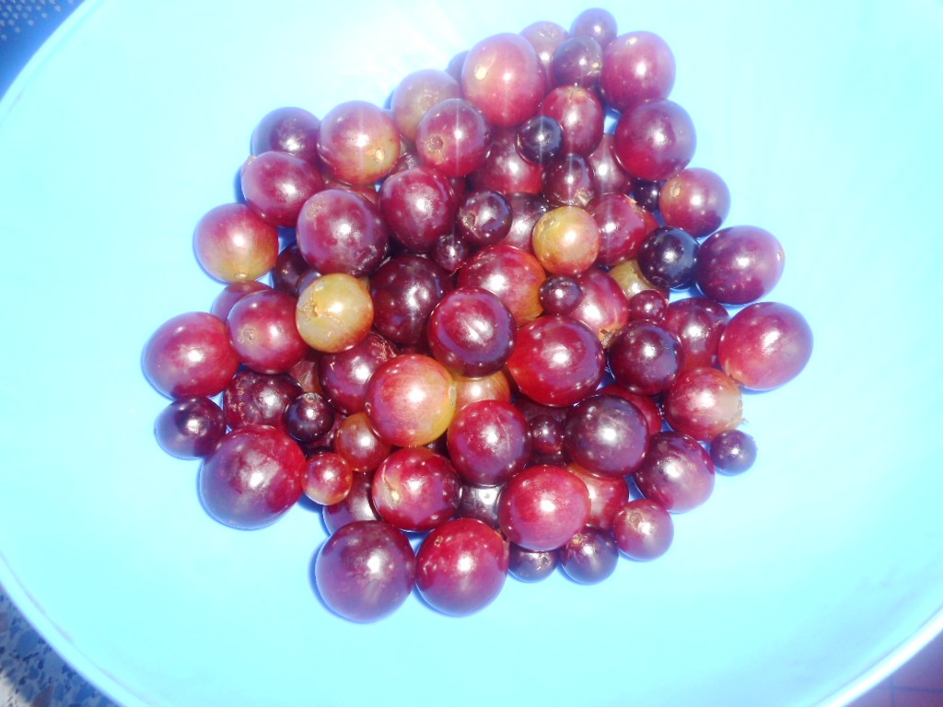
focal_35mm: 26
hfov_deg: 67.3
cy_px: 354
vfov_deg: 53.1
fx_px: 708
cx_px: 472
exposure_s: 1/25
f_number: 3.2
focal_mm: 4.6
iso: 80
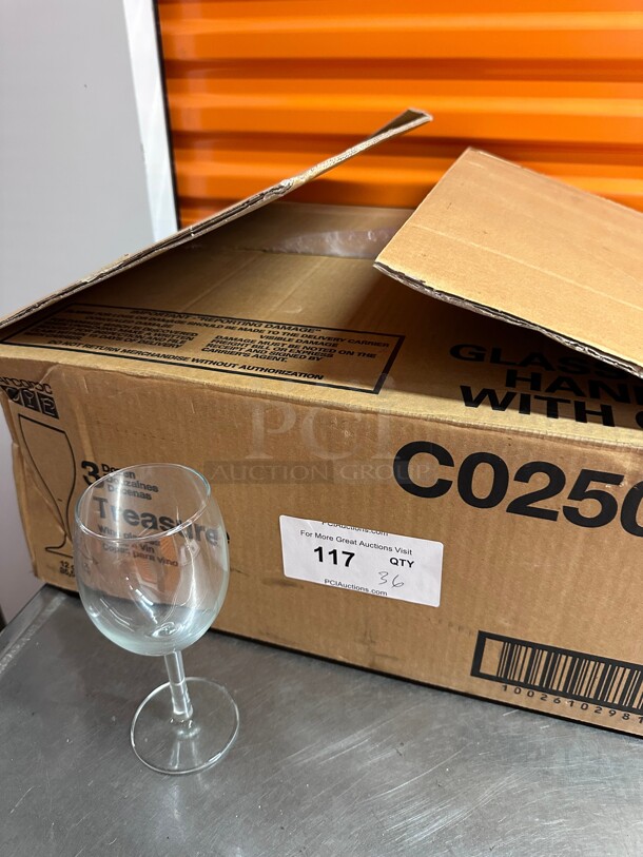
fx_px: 594
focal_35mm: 24
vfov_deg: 71.6
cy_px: 428
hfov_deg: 56.8
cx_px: 322
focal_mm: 6.86
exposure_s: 1/60
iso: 500
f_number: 1.78
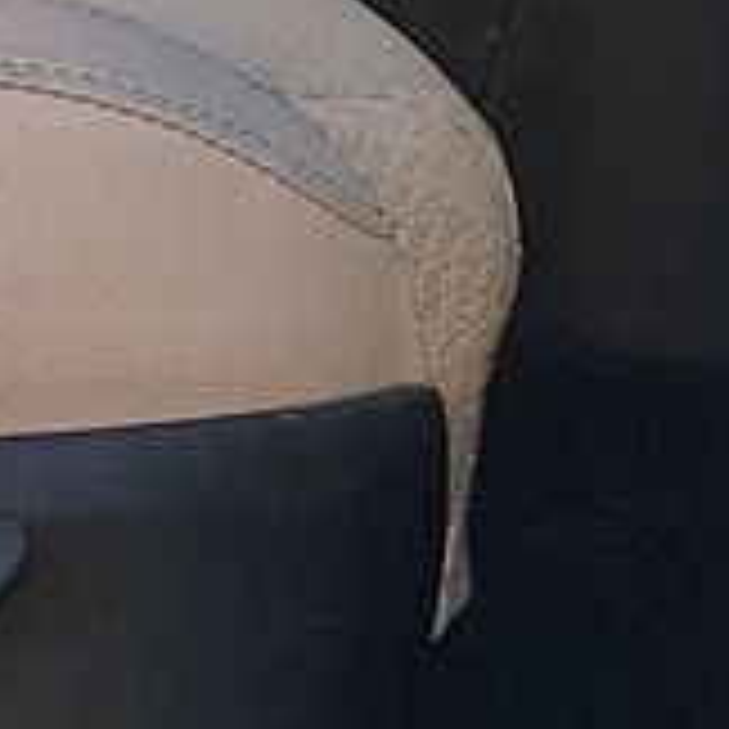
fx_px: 5004
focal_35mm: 210
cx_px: -378
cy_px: -122
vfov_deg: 8.3
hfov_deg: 8.2
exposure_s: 1/119
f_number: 1.8
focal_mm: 6.7
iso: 71
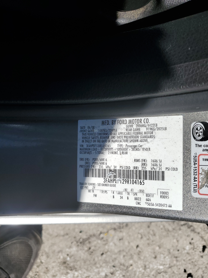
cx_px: 106
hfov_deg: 51.4
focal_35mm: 27
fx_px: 216
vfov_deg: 65.3
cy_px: 144
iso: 50
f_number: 1.5
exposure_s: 1/5000
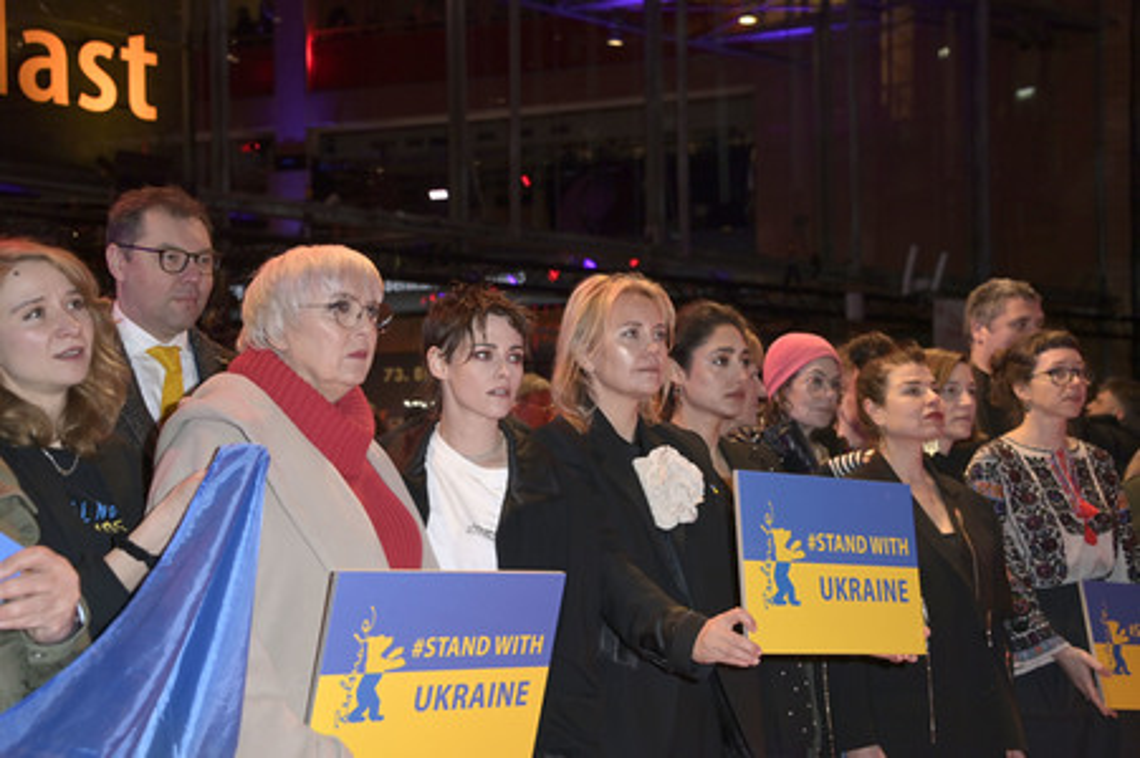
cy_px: 379
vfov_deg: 24.2
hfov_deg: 35.7
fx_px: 1772
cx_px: 570
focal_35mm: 56
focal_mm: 56
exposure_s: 1/250
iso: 1250
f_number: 5.6
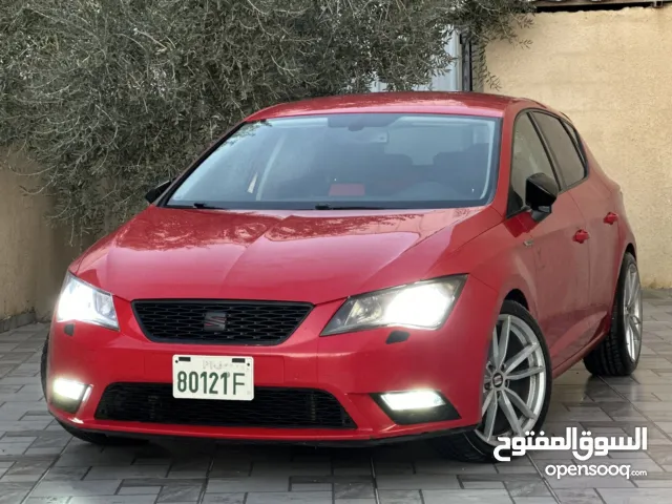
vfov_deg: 19.1
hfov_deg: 25.3
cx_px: 336
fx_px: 1495
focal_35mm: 77
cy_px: 252
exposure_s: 1/89
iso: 250
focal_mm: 9
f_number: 2.8
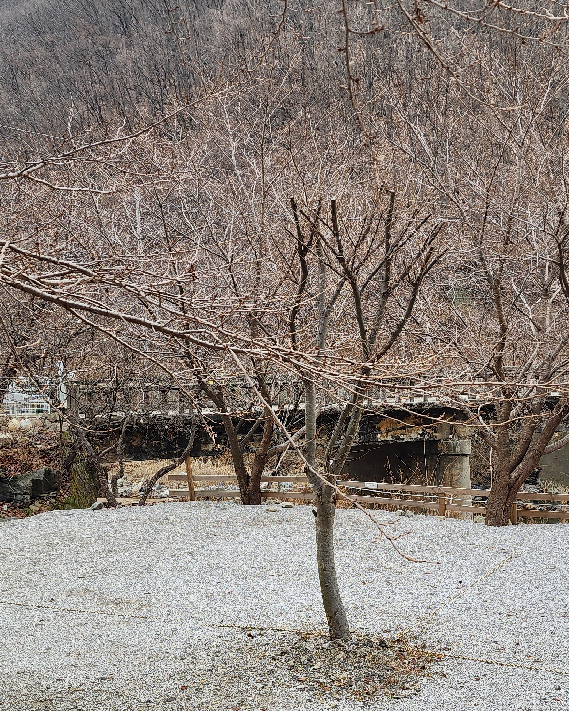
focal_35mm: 44
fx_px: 926
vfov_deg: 41.8
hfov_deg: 33.9
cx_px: 369
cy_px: 432
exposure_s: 1/180
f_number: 1.8
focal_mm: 6.4
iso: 32
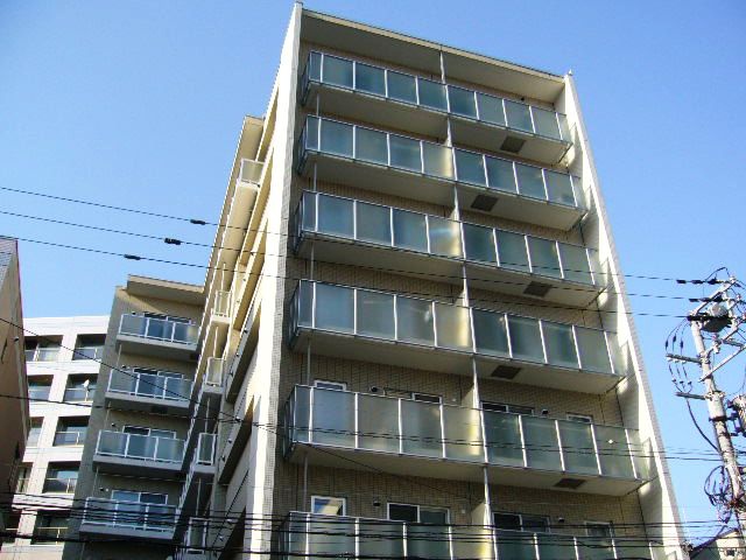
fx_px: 754
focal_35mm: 35
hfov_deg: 52.6
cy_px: 280
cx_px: 373
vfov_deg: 40.7
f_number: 5.6
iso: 80
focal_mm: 5.8
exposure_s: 1/200
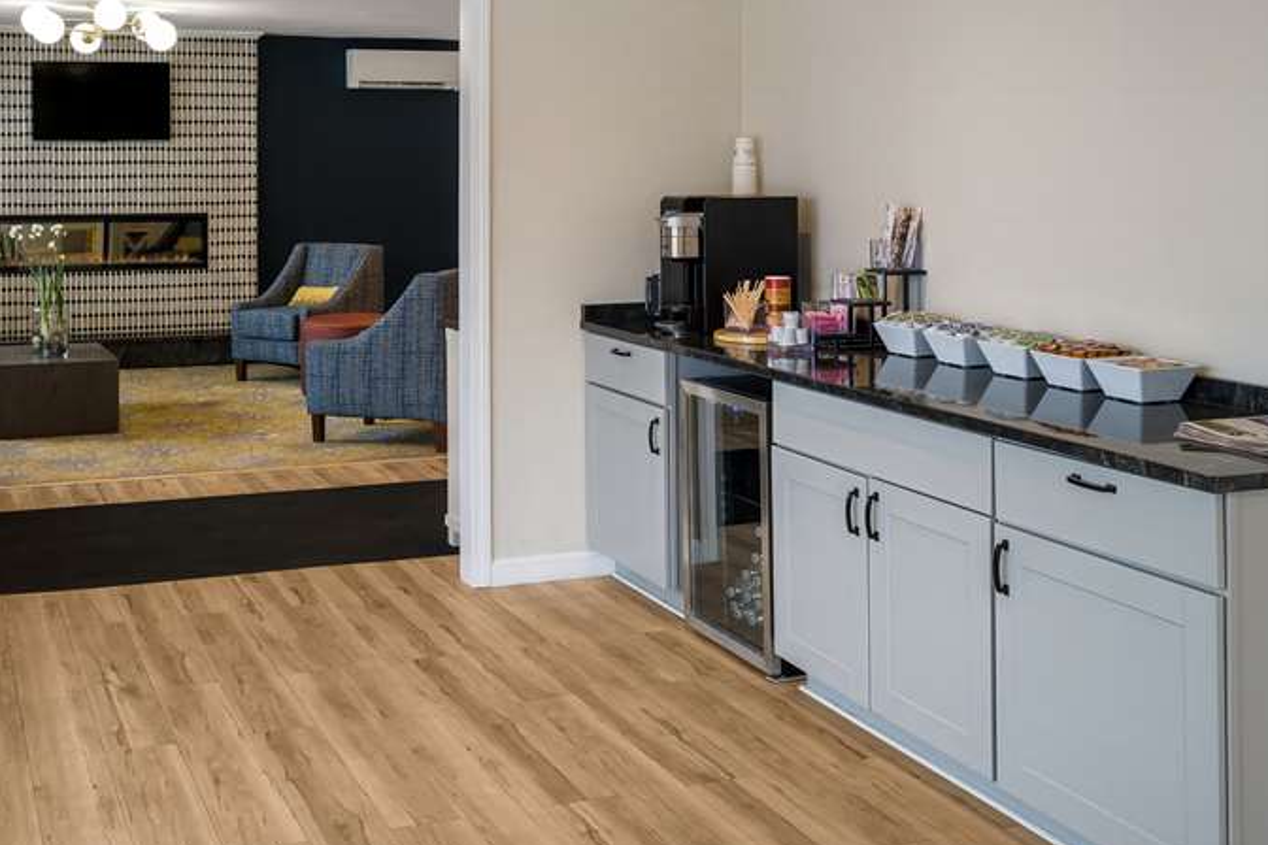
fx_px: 1233
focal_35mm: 35
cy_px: 277
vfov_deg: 37.4
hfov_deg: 53.3
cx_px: 418
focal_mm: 23
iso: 200
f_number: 8
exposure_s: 1/1.67
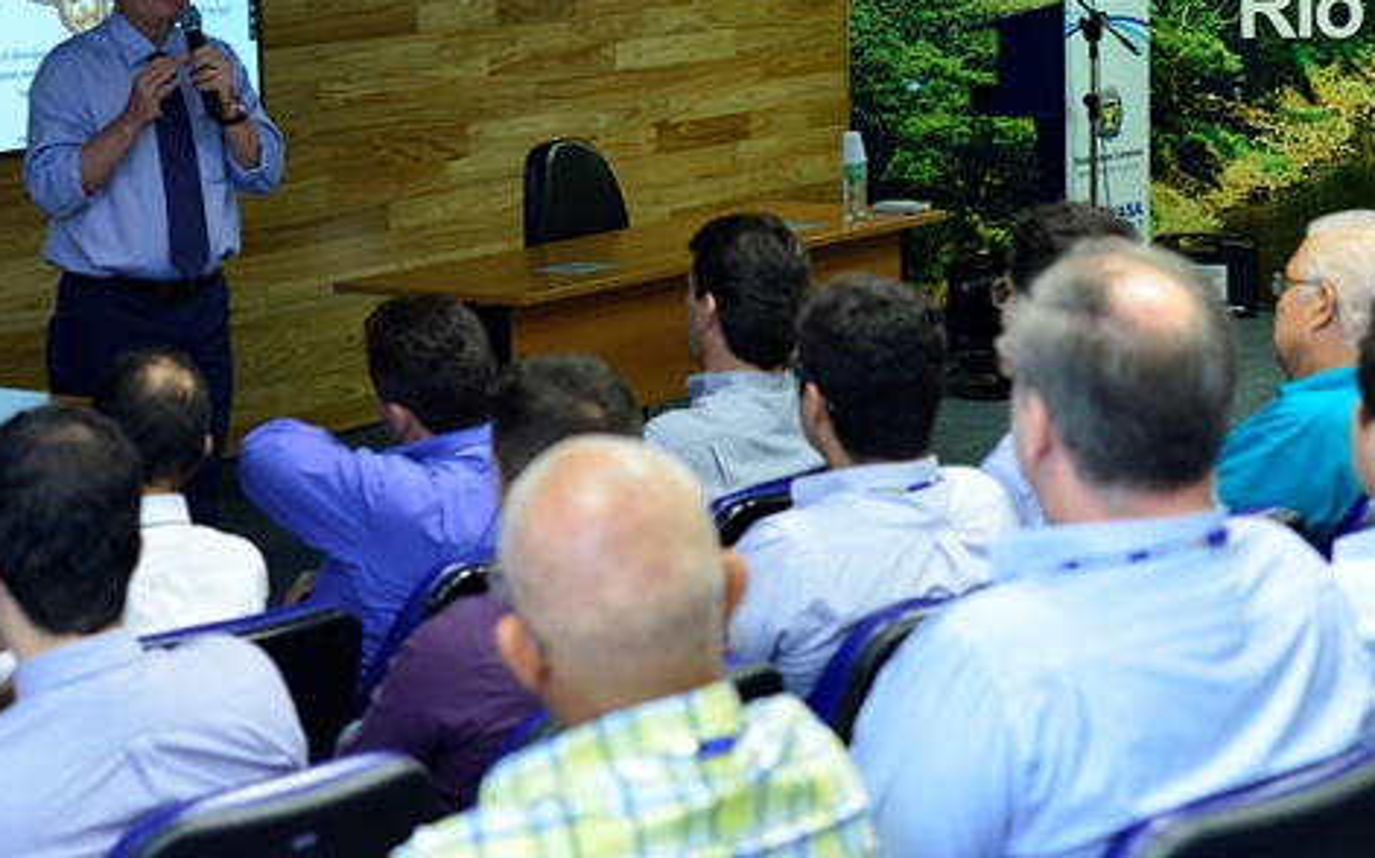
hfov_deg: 21.4
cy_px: 267
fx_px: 3634
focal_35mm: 97
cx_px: 596
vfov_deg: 13.4
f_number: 5.6
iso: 4500
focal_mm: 70
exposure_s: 1/125
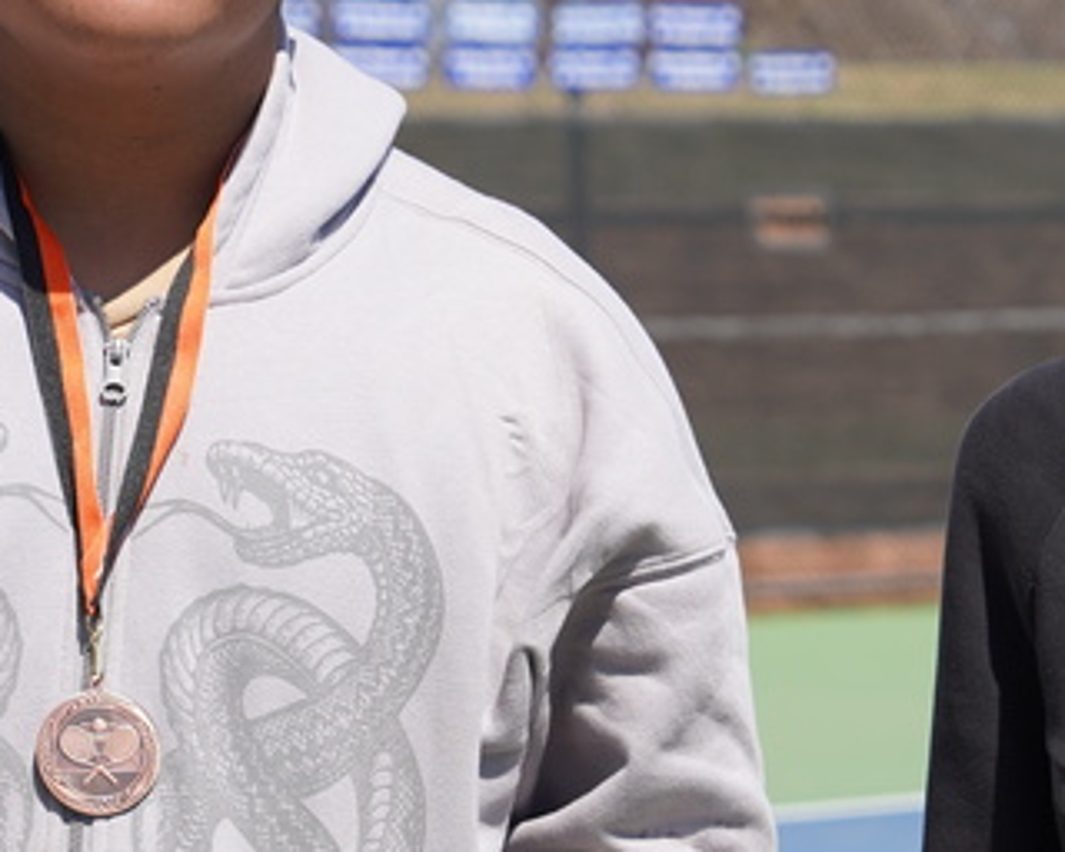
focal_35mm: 150
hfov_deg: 12.8
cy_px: 368
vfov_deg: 10.3
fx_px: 4728
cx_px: 696
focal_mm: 50
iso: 100
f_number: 4.5
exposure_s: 1/800
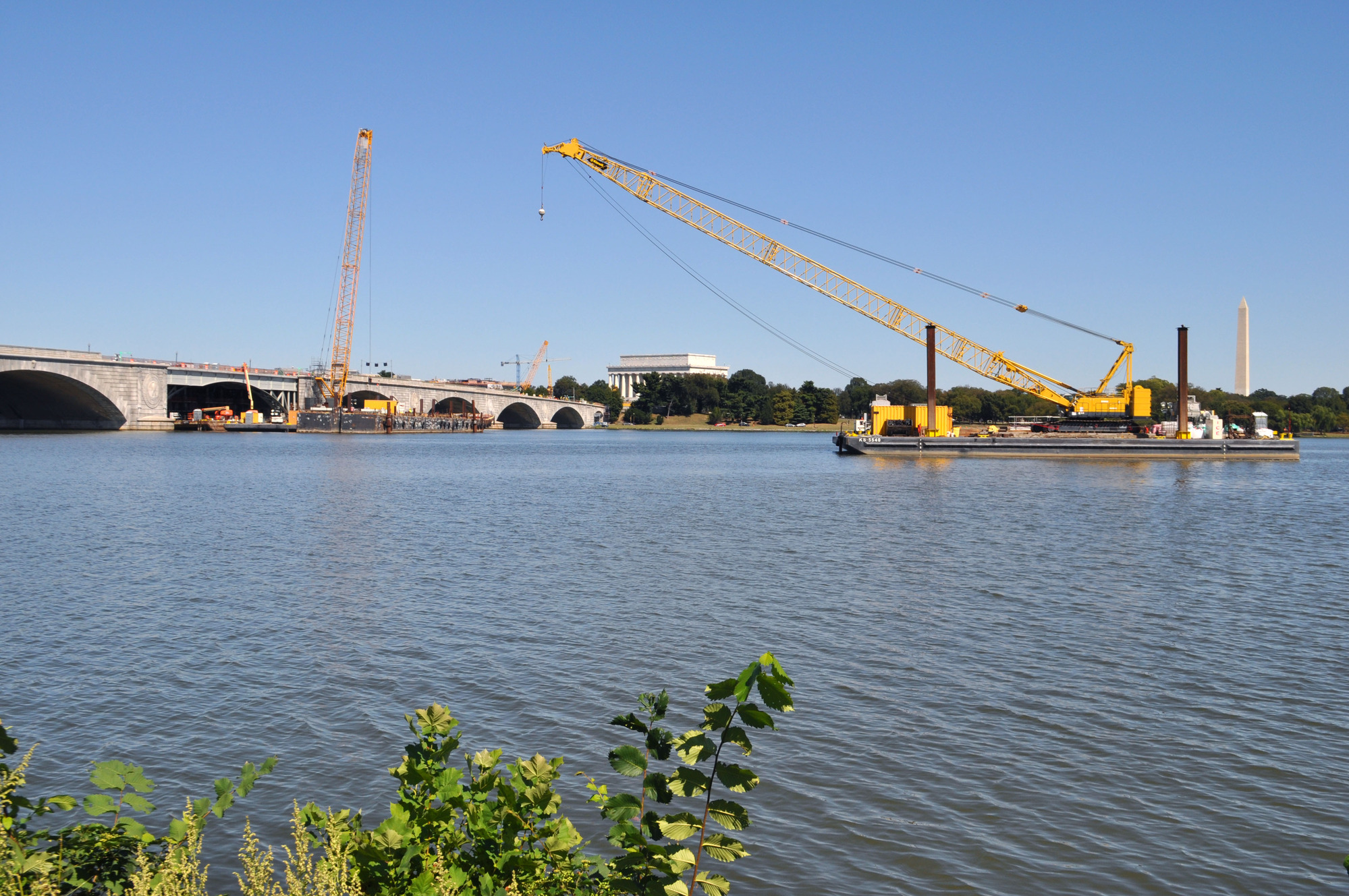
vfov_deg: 34.1
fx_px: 1460
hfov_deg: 49.6
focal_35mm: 39
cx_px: 674
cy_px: 448
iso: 200
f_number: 9.5
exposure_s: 1/350
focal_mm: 26
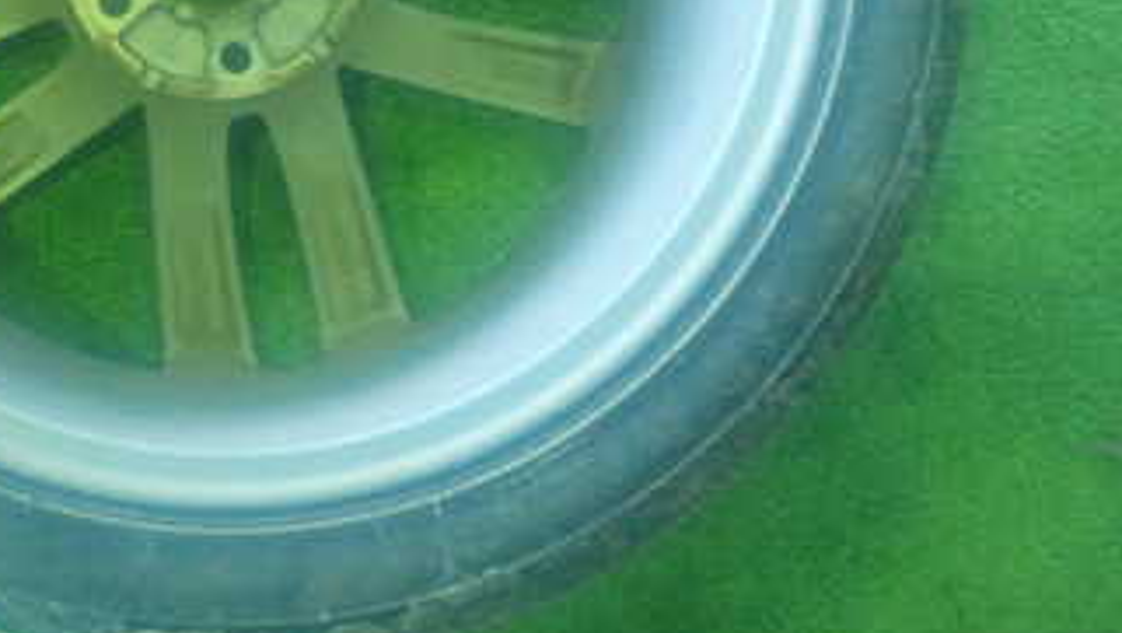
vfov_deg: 19.1
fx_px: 1816
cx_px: 161
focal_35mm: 61
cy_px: -38
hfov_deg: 33.0
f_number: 2.3
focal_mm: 5.5
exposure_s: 1/20
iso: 800
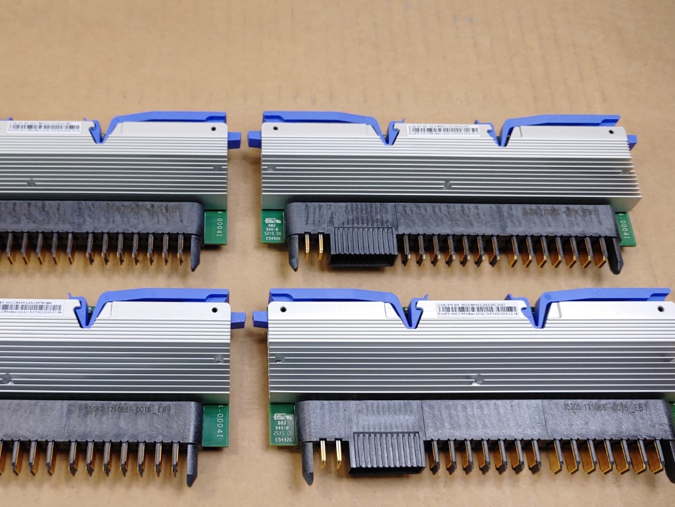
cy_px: 294
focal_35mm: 37
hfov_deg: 49.5
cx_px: 242
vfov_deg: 38.6
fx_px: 721
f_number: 1.8
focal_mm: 4.36
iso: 50
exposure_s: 1/163
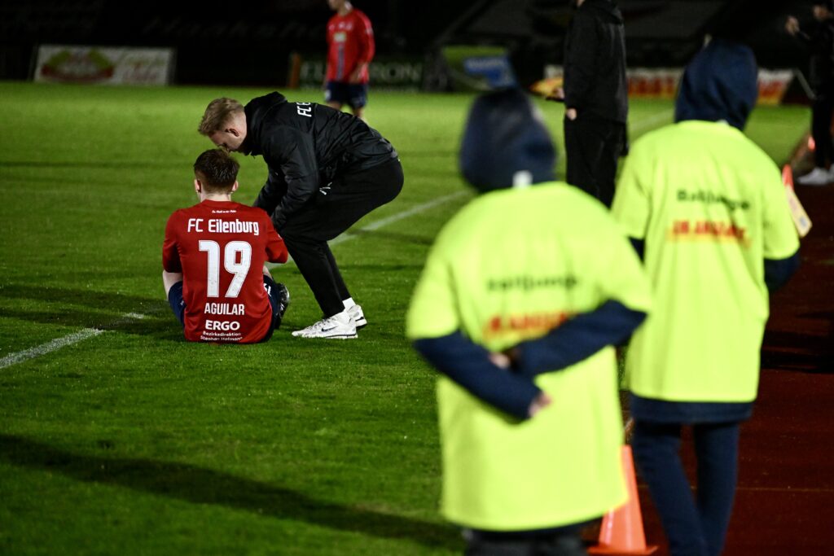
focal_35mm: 150
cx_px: 417
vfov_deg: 9.2
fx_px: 3475
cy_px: 278
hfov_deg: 13.7
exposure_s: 1/1600
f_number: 2.8
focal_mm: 150
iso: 8000
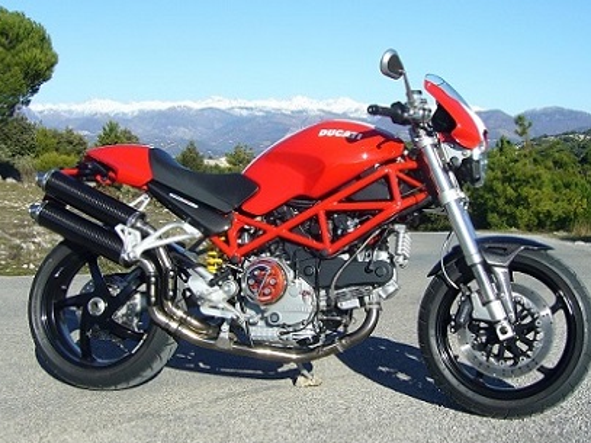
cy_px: 209
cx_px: 308
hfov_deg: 36.8
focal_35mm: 52
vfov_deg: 28.0
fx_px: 888
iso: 100
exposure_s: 1/500
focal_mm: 7.5
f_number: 6.3
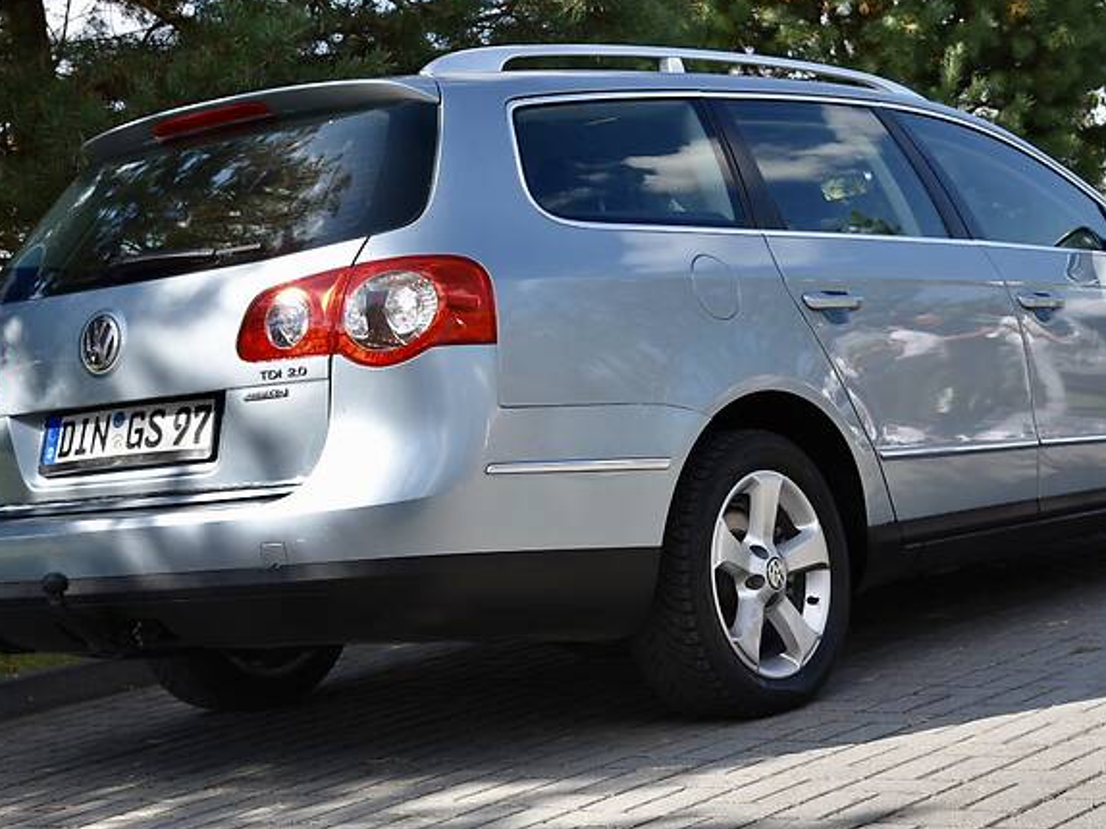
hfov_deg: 29.0
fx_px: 2140
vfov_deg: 21.9
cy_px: 331
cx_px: 605
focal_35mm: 67
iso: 200
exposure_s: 1/250
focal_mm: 50
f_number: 8
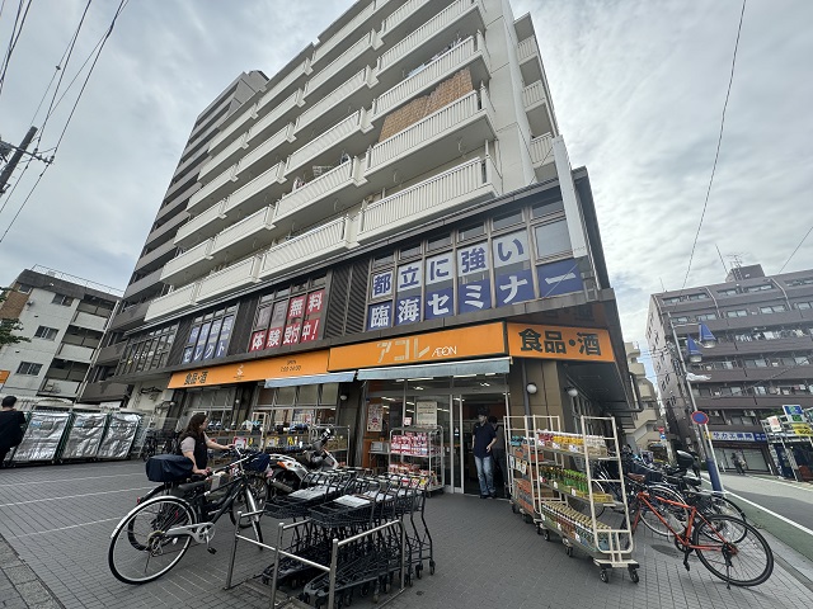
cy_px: 304
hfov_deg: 102.1
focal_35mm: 14
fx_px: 329
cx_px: 406
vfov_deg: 85.7
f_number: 2.2
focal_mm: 2.22
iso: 50
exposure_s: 1/600
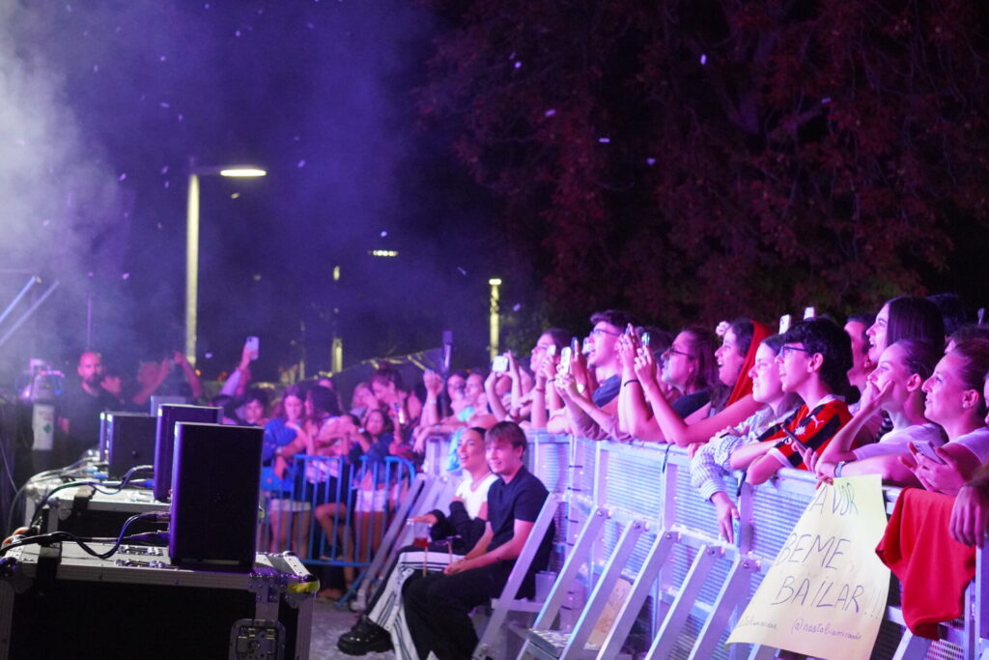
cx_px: 494
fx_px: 2267
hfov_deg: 24.6
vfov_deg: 16.6
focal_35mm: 82
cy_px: 330
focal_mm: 55
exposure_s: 1/60
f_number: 4.5
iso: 6400
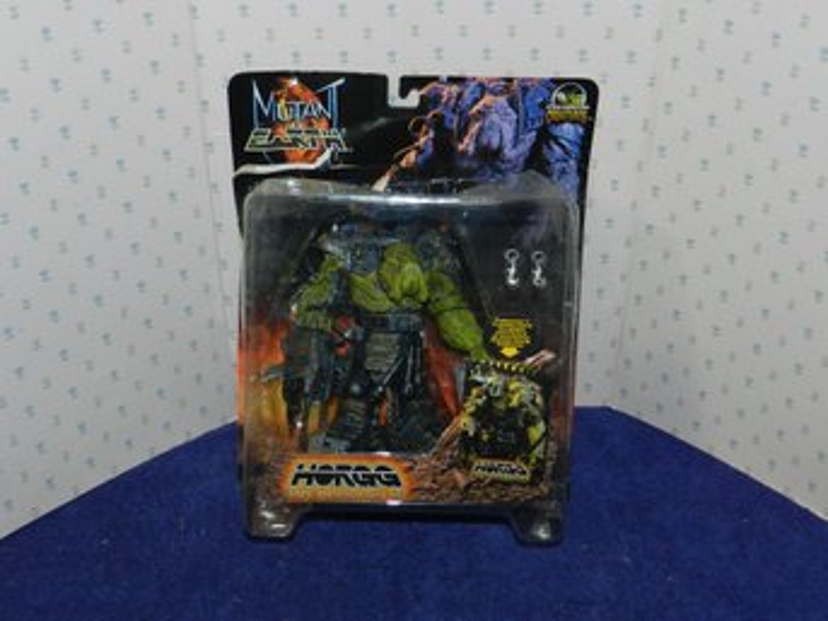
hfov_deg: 49.0
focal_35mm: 38
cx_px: 414
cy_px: 310
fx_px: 909
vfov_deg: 37.7
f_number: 4
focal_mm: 6.7
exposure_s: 1/30
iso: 200
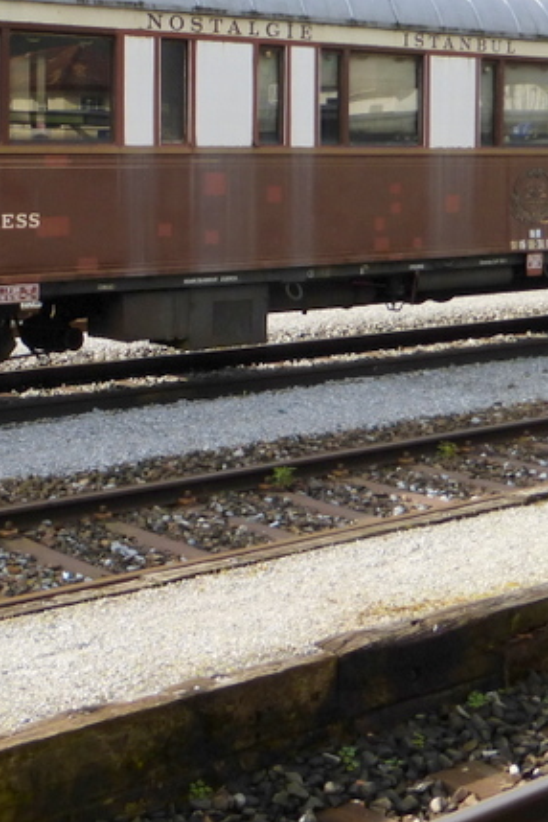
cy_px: 165
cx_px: 134
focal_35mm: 63
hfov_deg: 21.4
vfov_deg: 31.1
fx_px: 1438
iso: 100
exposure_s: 1/250
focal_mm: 4.4
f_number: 4
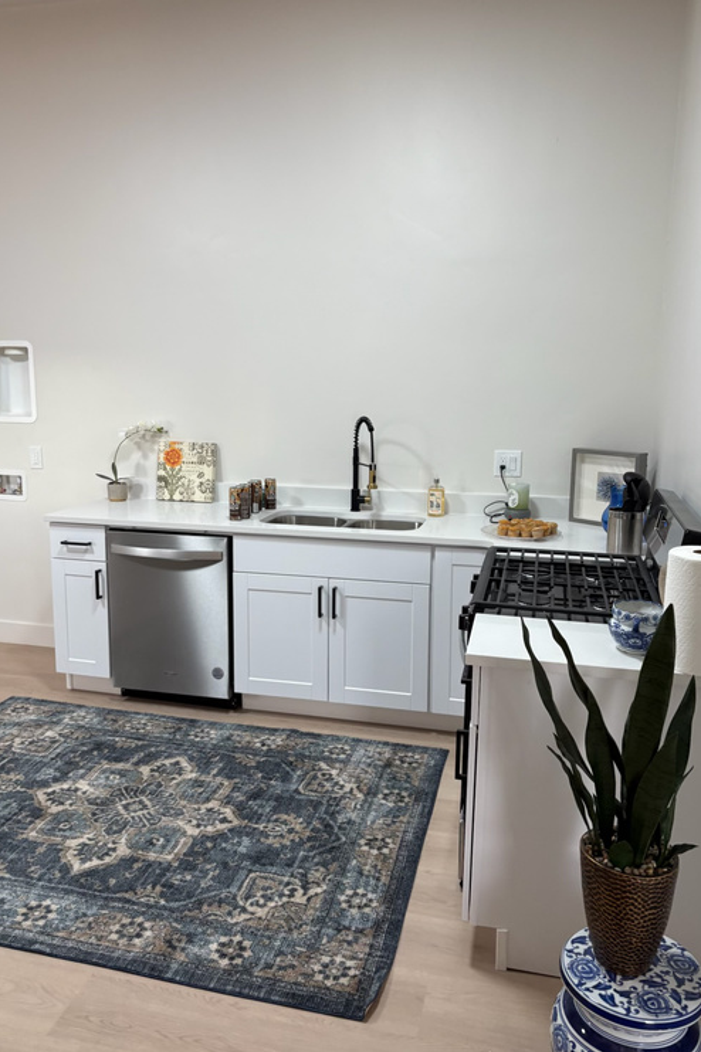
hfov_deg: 46.4
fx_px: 819
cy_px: 522
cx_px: 355
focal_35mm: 28
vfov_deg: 65.5
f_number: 1.6
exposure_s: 1/120
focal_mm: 5.96
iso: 125
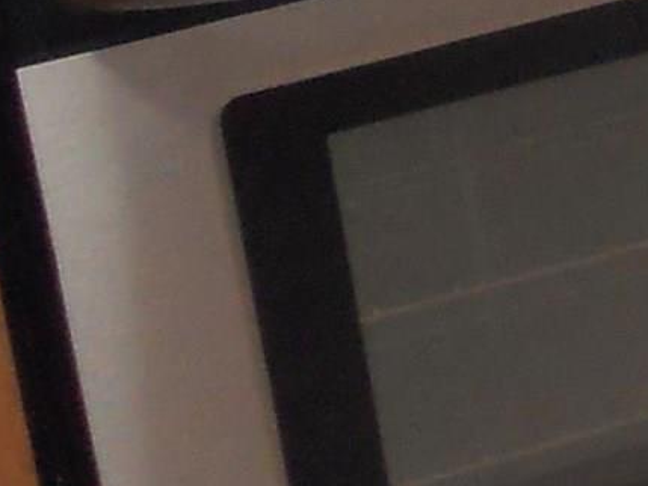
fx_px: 4288
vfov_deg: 6.4
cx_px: 2137
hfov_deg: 7.3
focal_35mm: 229
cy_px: -178
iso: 200
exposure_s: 1/25
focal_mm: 5.8
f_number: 3.5
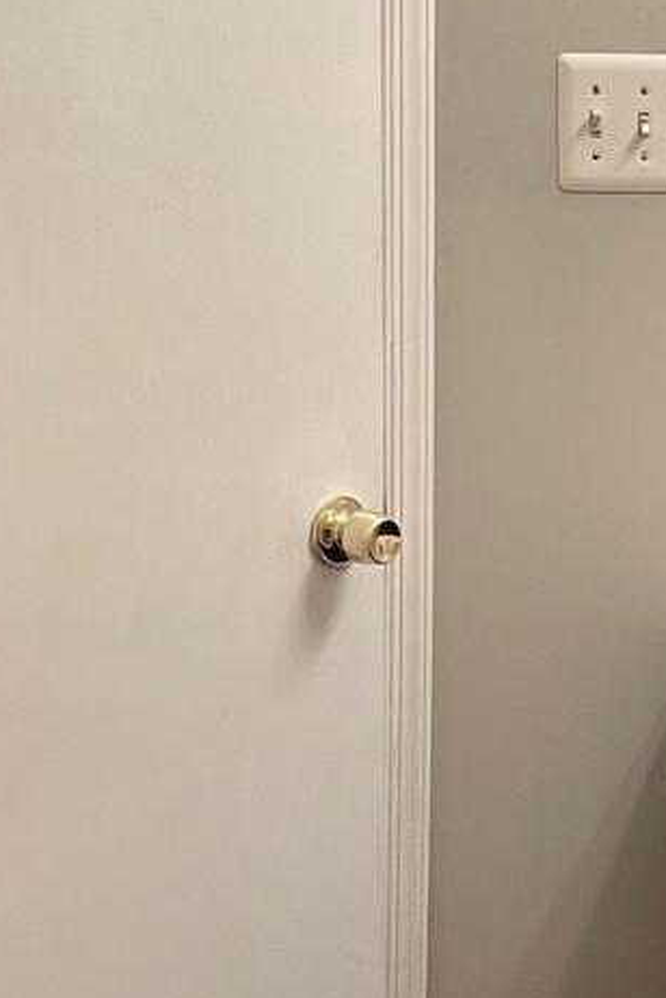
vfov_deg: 22.5
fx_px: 2497
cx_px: 804
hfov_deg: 14.7
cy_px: 680
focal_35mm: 90
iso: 100
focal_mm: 5.1
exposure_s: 1/60
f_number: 1.6
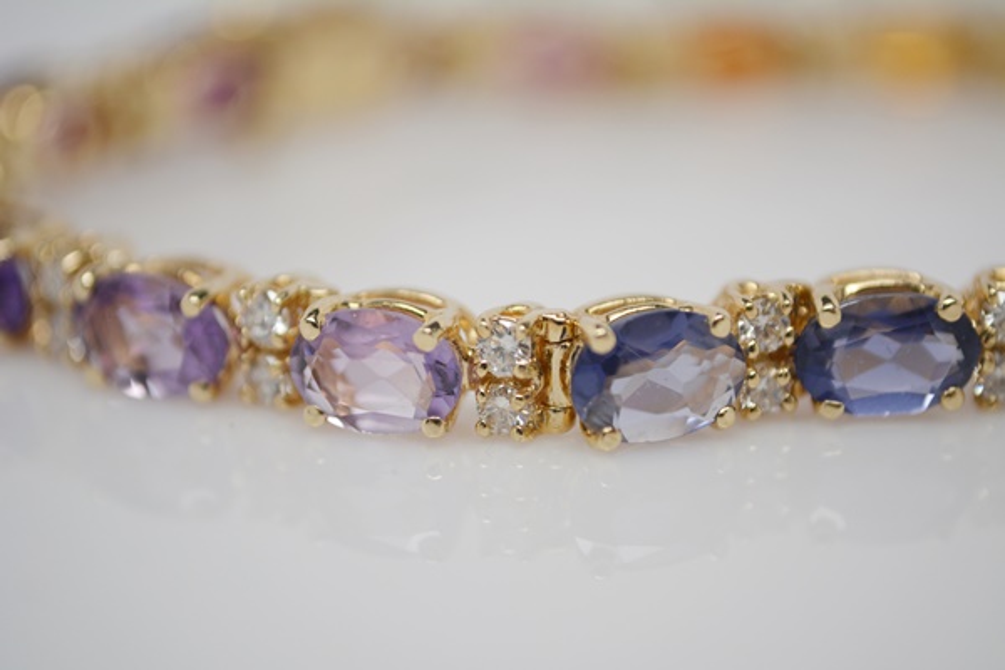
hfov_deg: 27.0
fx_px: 2094
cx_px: 502
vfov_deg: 18.2
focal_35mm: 75
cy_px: 335
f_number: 5.6
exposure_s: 1/80
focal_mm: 50
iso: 400
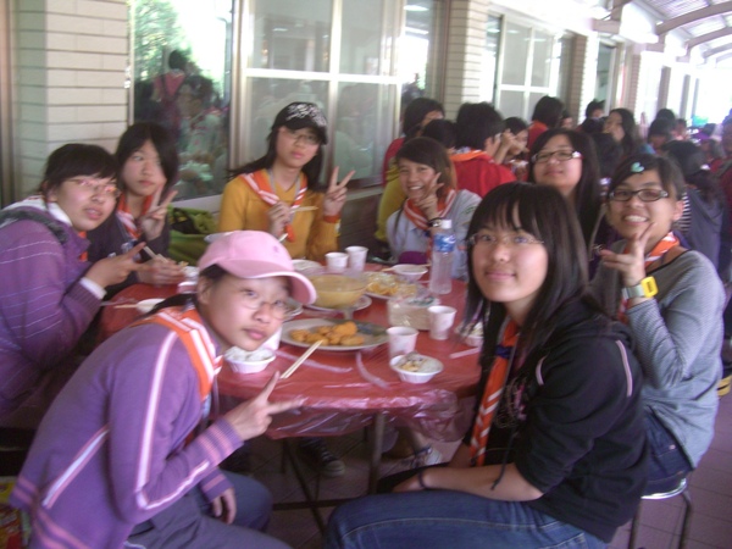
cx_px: 366
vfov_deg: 37.7
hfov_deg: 49.0
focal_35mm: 38
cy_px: 274
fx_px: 804
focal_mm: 7.9
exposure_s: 1/30
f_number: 2.8
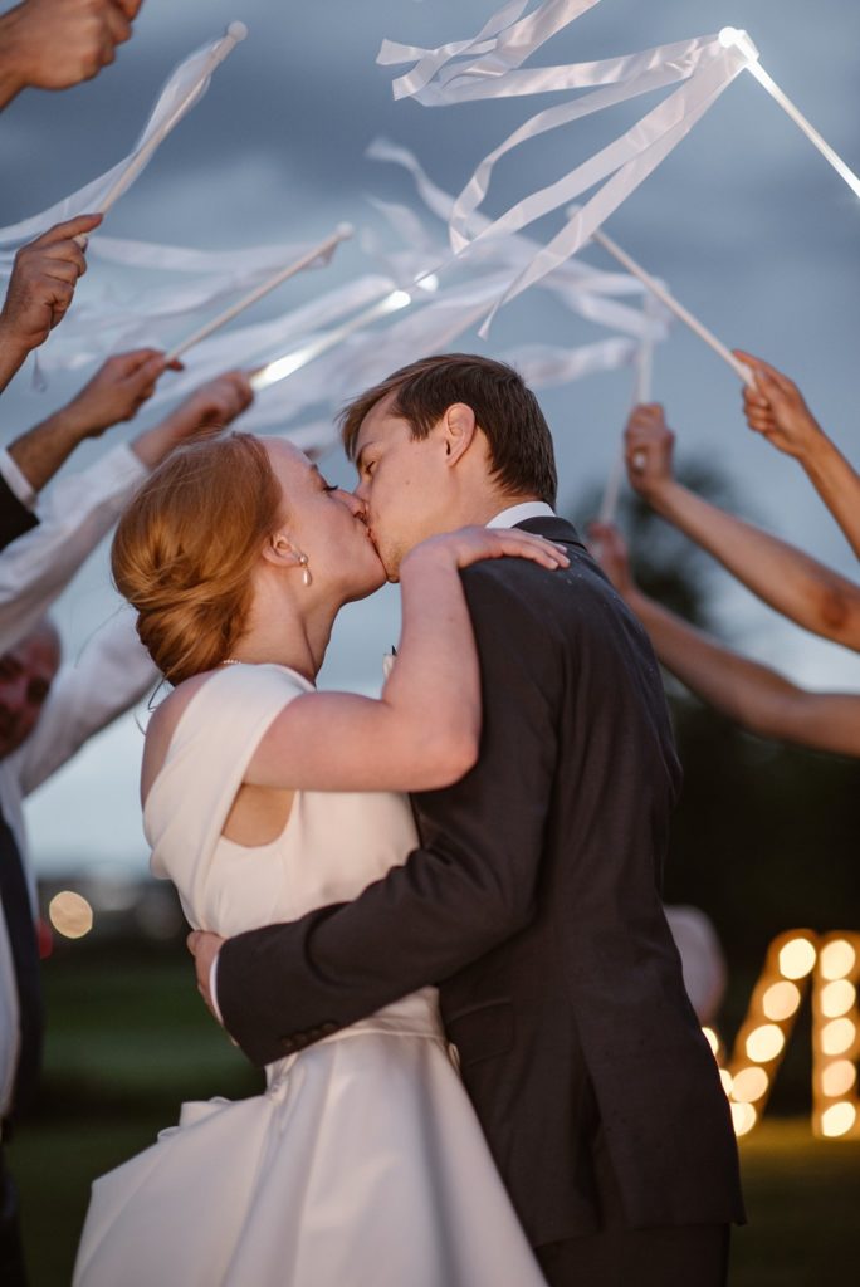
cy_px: 644
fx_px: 3041
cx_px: 430
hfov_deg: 16.1
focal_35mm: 85
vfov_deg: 23.9
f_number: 1.8
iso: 1250
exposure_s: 1/200
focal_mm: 85
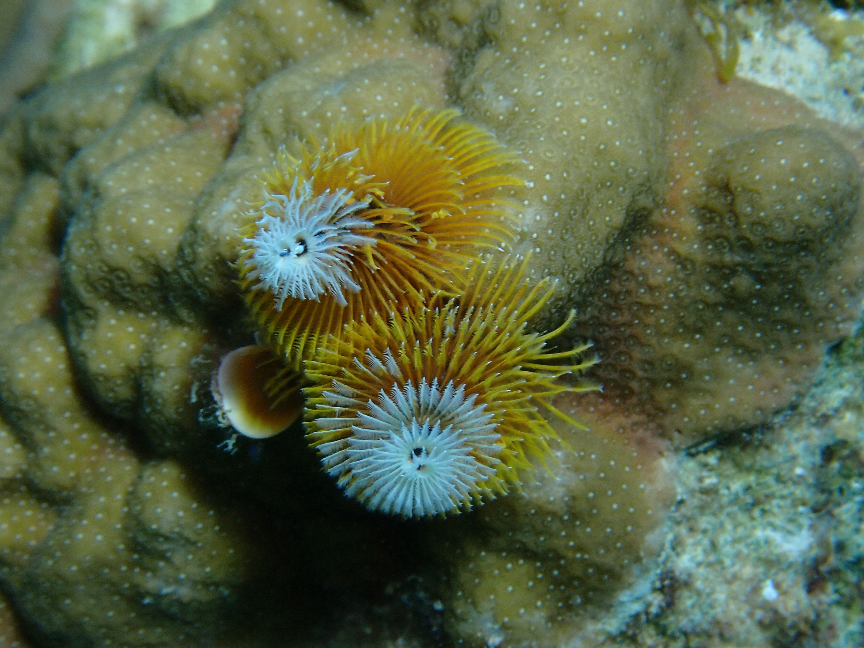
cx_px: 432
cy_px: 324
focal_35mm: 100
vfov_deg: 14.8
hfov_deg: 19.6
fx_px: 2496
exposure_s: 1/320
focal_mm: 18
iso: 200
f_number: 6.3
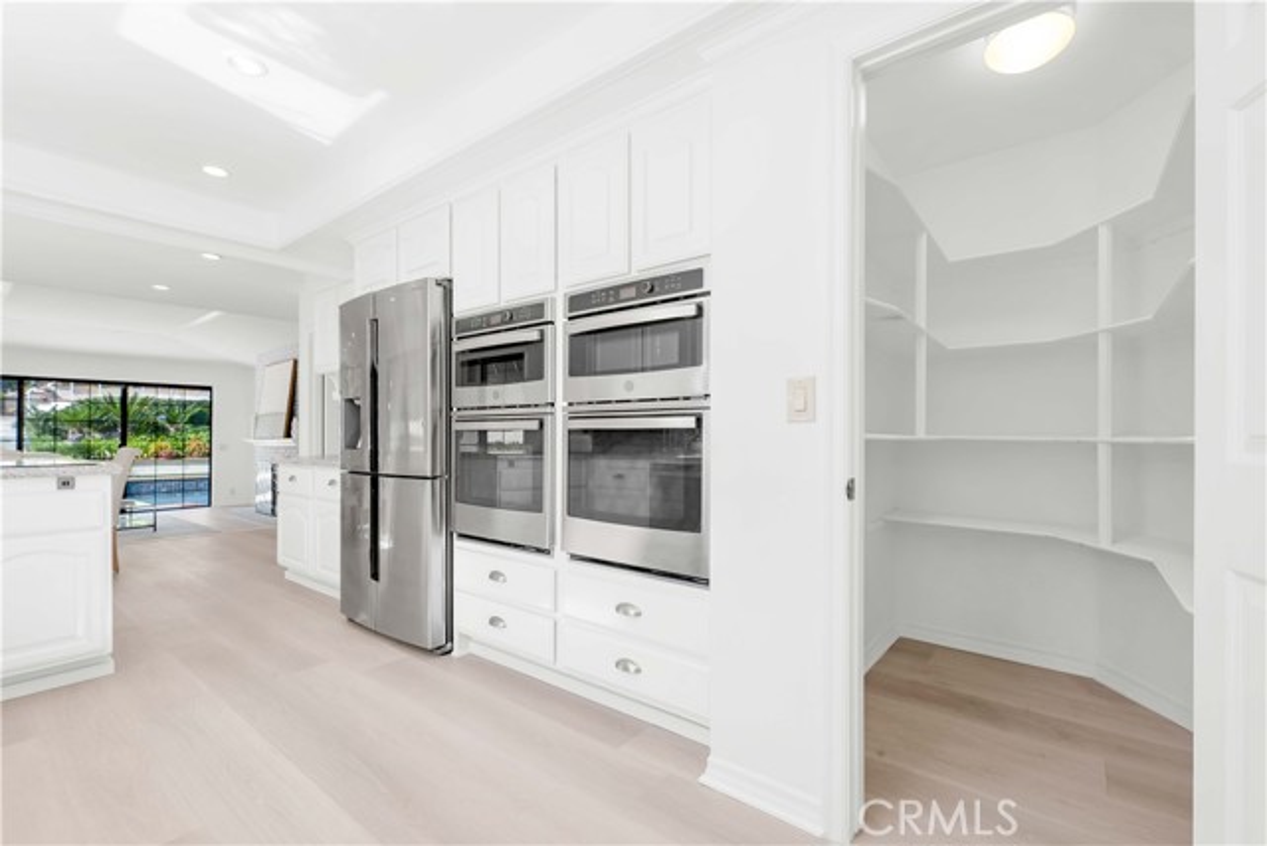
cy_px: 423
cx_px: 634
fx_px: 528
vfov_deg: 77.4
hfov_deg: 100.4
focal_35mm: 15
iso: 100
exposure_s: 1/15
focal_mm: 15
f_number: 8
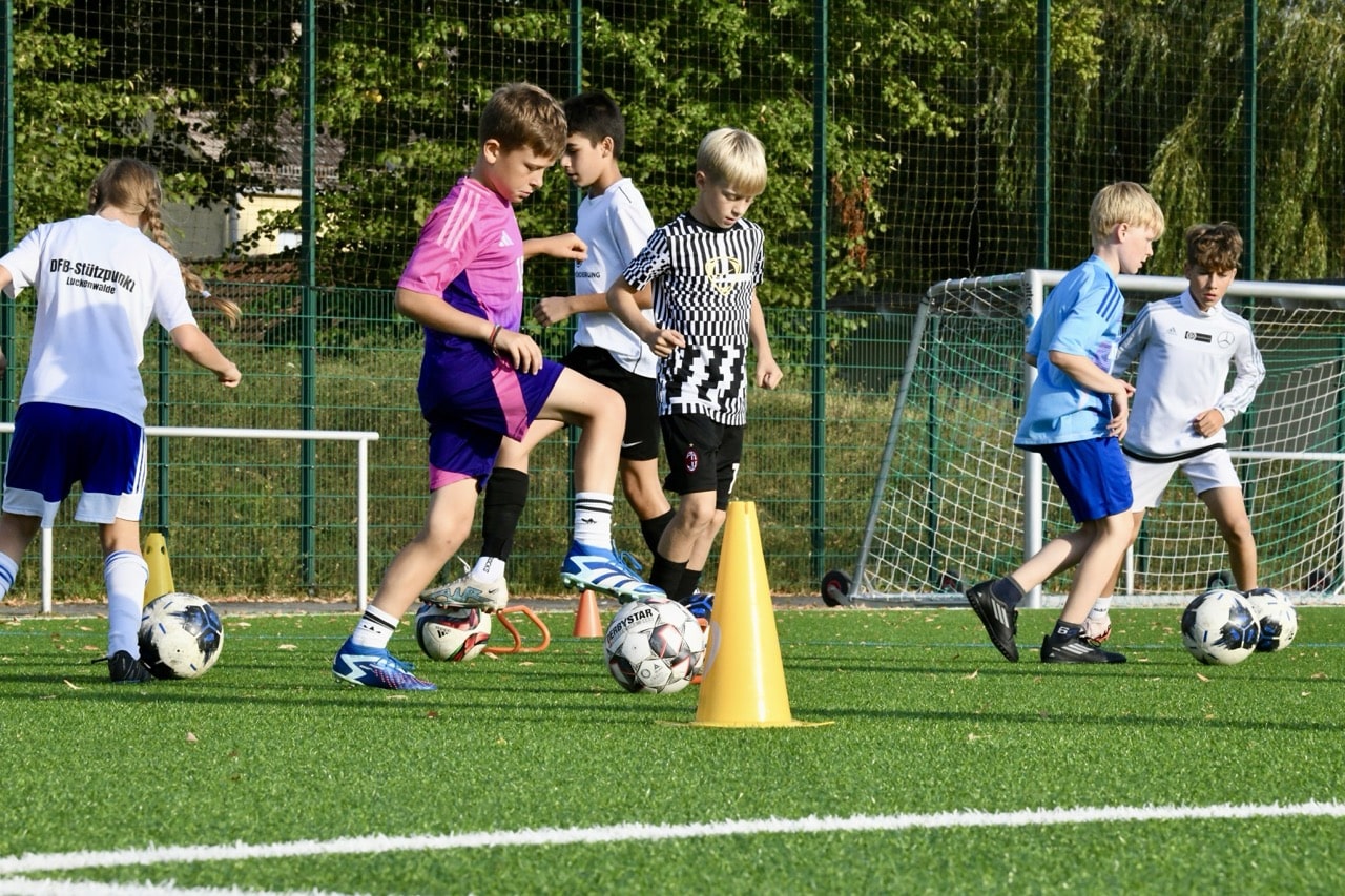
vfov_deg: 9.1
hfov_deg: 13.7
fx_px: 5603
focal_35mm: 150
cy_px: 448
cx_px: 672
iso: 5000
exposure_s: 1/1000
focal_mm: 150
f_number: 22
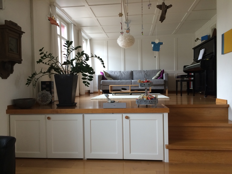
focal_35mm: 29
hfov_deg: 61.7
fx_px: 194
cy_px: 87
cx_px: 116
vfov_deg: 48.2
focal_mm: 4.15
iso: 100
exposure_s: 1/33
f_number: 2.2
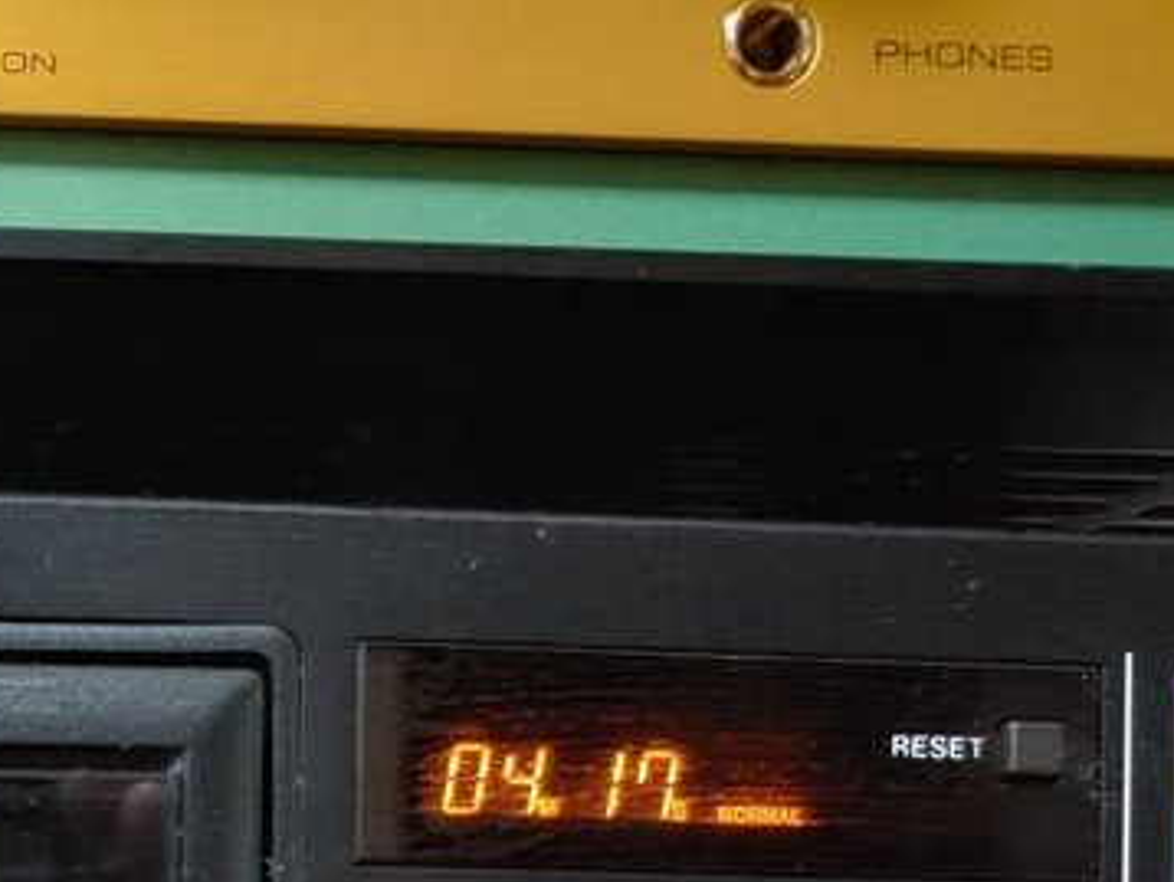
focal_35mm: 67
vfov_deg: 20.1
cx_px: -364
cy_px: 1151
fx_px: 2274
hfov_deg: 25.0
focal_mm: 4.23
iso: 500
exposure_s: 1/13
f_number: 1.5
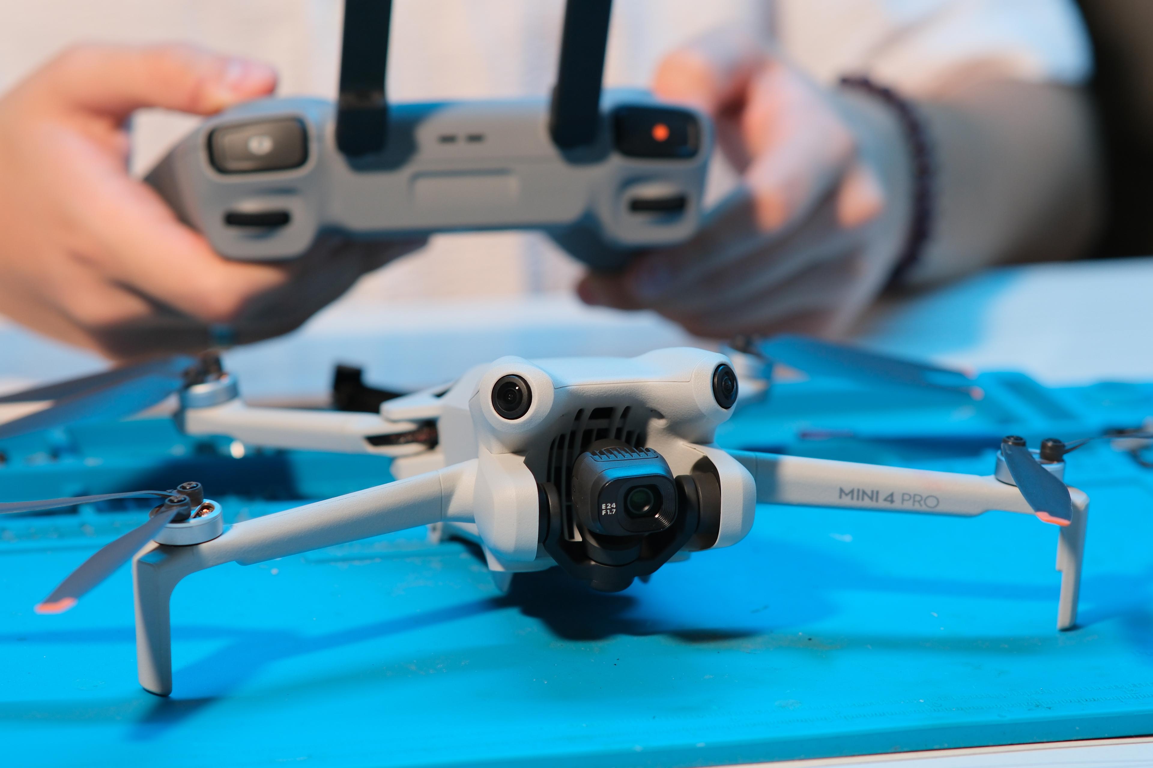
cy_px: 384
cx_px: 576
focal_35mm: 128
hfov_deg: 16.0
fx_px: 4099
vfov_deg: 10.7
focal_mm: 85
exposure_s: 1/100
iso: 640
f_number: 3.6
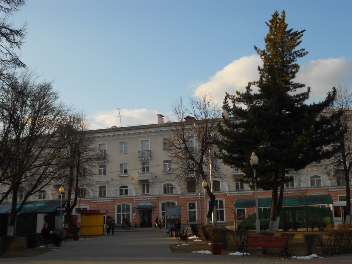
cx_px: 176
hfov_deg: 43.9
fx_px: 437
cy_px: 132
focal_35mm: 43
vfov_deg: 33.6
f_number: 4.2
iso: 80
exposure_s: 1/400
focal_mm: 7.7
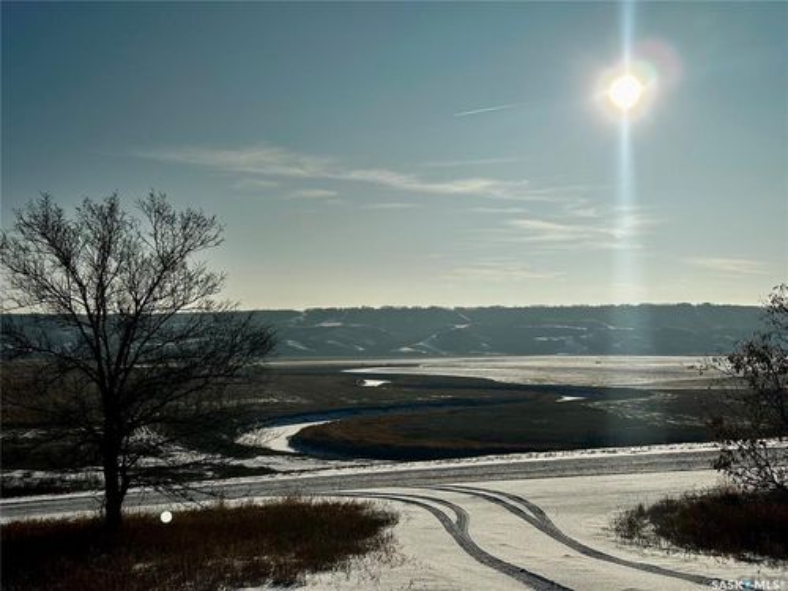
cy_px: 296
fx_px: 1093
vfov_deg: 30.3
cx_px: 394
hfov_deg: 39.7
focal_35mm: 48
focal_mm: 6.86
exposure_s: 1/29412
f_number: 1.78
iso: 50
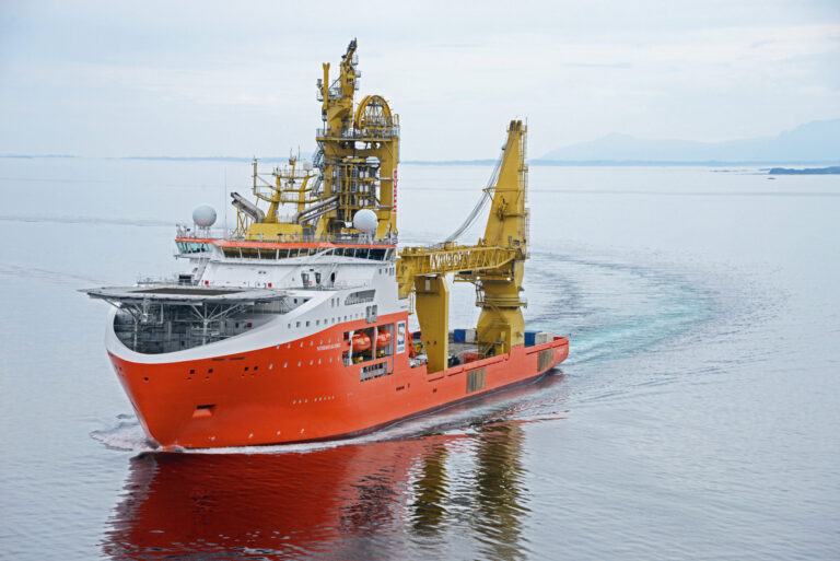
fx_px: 2451
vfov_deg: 13.1
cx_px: 420
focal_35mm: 105
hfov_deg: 19.4
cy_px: 280
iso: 800
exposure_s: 1/1250
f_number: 8
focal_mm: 105
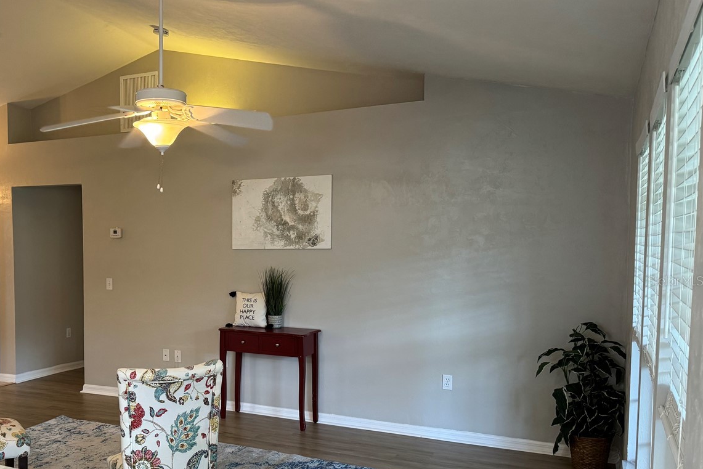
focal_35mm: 35
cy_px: 280
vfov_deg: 37.7
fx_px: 684
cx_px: 213
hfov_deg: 52.9
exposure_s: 1/60
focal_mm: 6.76
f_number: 1.78
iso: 250
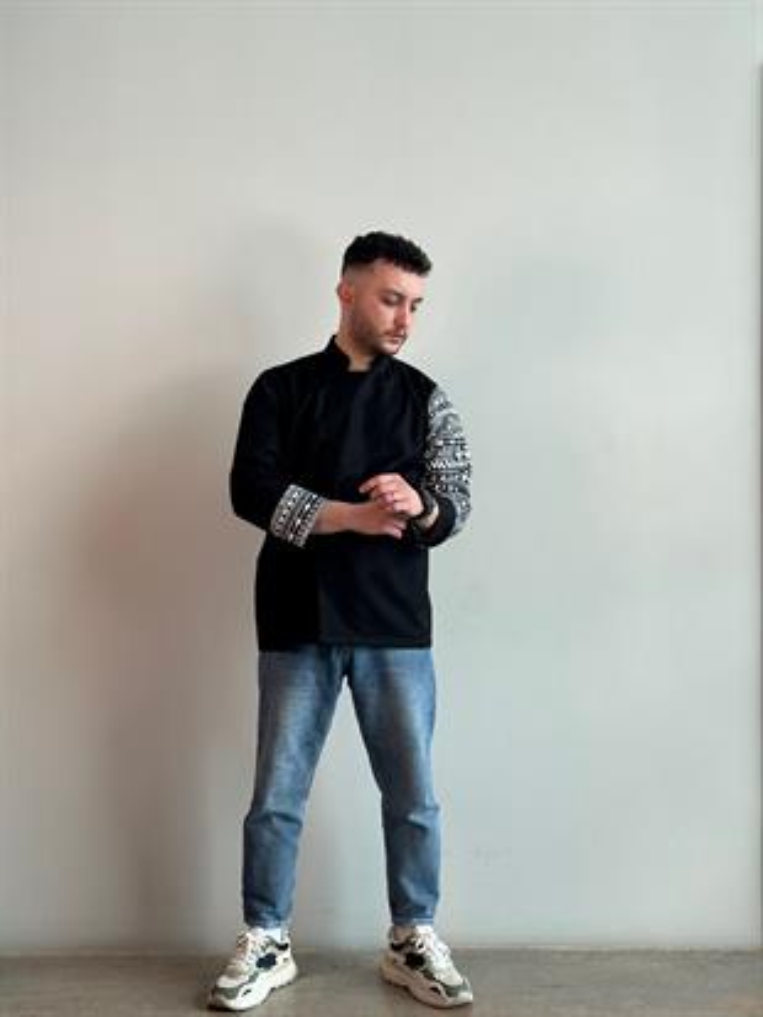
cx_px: 382
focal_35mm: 48
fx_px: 1410
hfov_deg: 30.3
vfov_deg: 39.6
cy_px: 508
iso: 64
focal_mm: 6.86
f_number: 1.78
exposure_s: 1/100
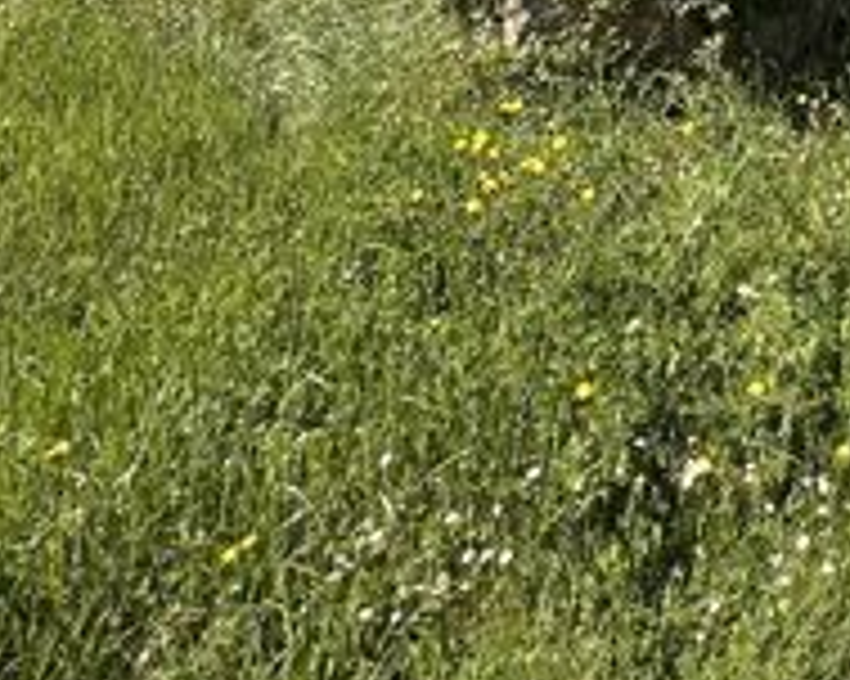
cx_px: 812
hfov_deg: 34.0
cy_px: -437
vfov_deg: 22.2
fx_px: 1282
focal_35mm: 51
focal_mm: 2.22
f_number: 2.2
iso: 40
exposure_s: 1/725
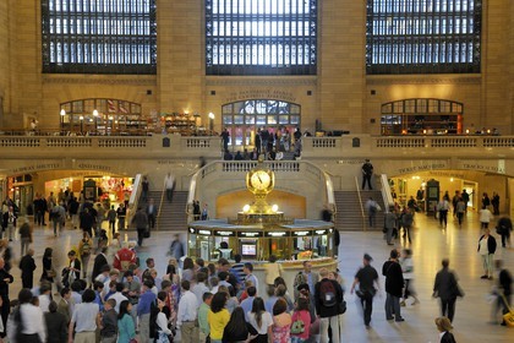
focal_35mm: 62
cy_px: 172
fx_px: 885
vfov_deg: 21.9
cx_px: 257
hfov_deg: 32.4
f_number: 7.1
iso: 200
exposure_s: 1/2.5
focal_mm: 62
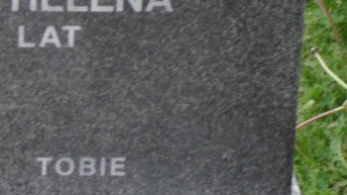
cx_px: -143
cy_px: -13
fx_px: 2521
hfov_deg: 7.8
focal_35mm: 274
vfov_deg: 4.4
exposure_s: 1/90
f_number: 4.3
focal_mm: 15.4
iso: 100
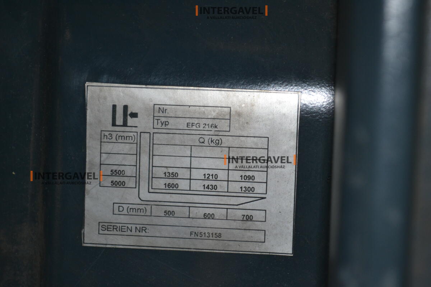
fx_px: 988
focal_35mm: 82
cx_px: 216
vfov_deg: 16.6
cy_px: 144
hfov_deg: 24.6
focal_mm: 55
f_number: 5.6
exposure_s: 1/60
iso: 500
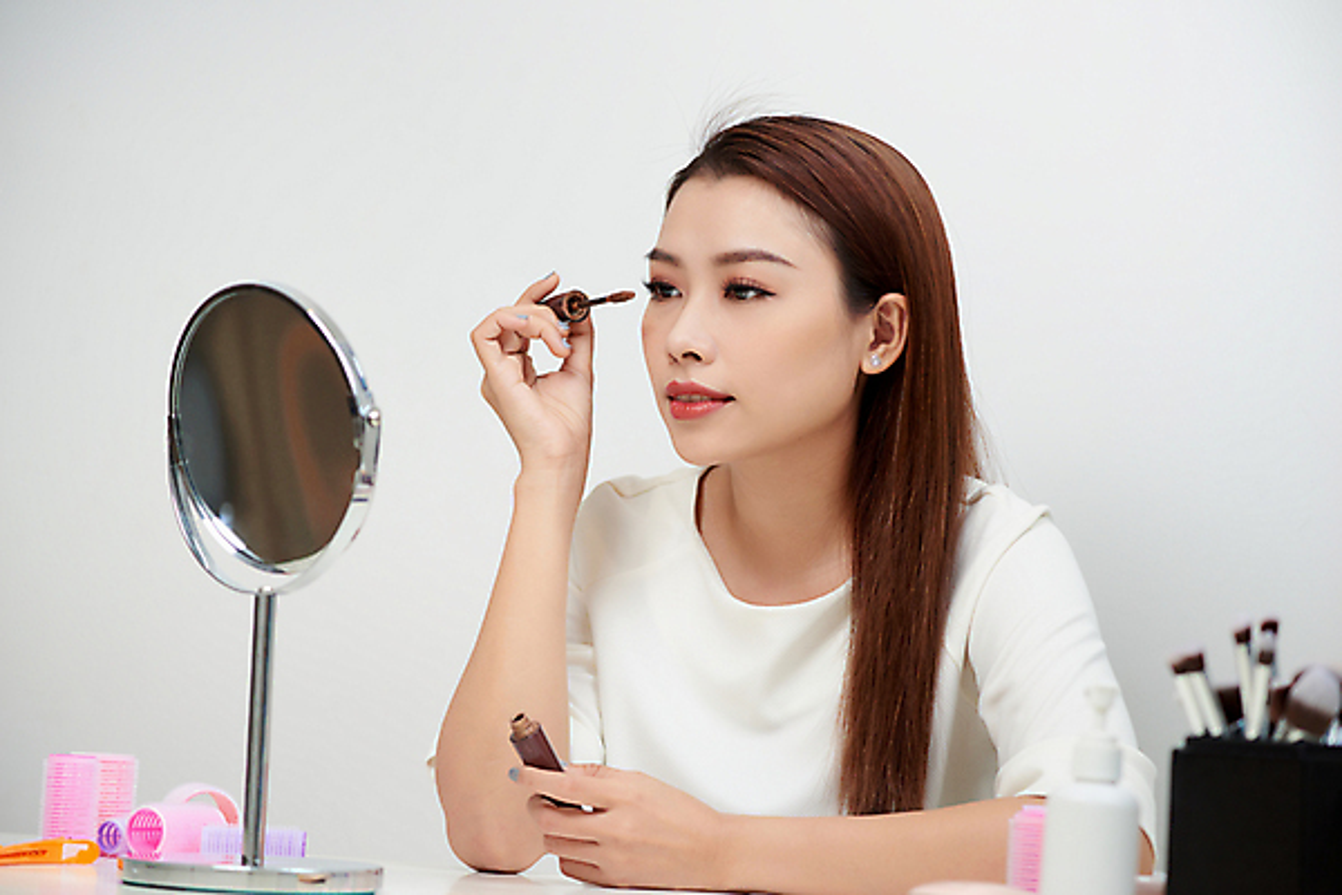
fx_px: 3541
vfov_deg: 14.4
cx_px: 671
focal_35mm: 95
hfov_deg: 21.5
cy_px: 448
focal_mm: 95
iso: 200
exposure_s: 1/125
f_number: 4
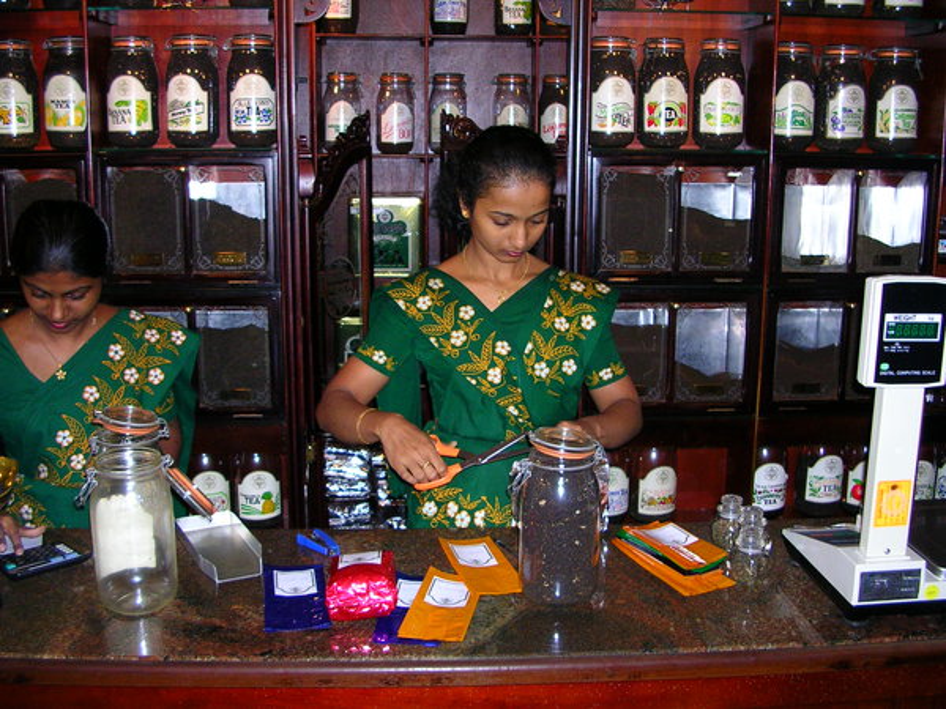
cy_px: 354
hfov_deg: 49.0
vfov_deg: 37.7
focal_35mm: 38
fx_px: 1038
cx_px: 473
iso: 103
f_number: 2.8
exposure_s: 1/60.1
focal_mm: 5.8
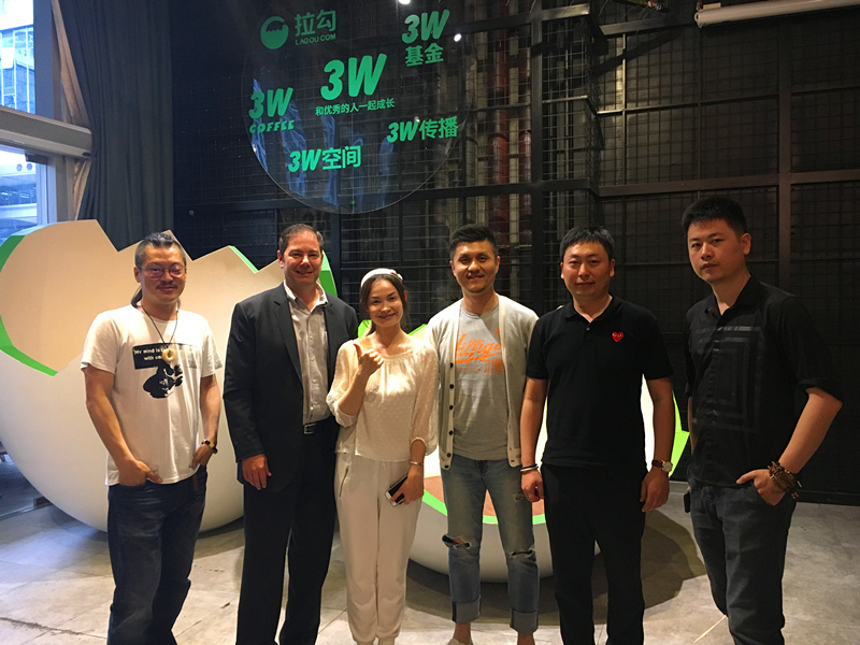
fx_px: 720
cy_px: 322
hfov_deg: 61.7
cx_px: 430
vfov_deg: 48.2
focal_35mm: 29
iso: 200
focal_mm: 4.15
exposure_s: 1/33
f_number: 2.2
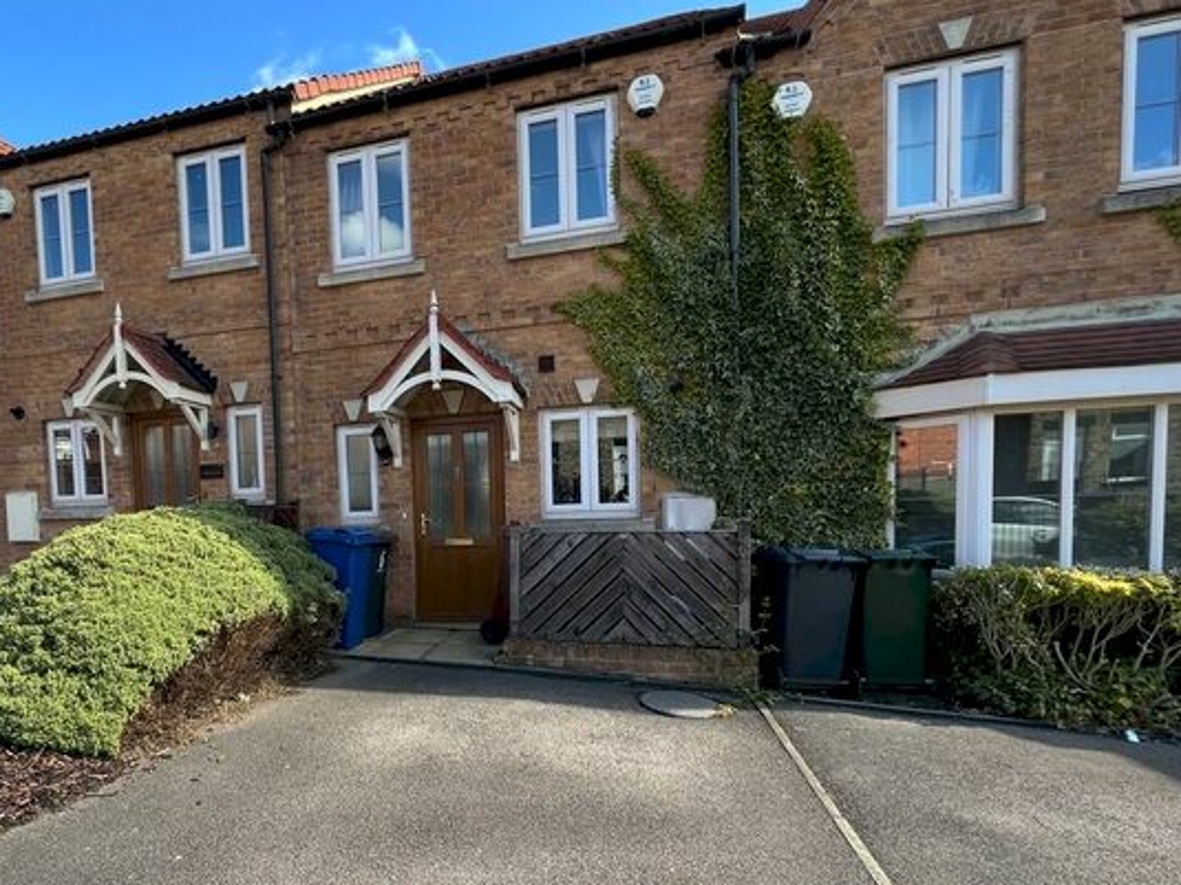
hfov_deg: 89.2
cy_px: 540
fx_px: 580
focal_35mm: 17
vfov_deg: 73.7
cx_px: 444
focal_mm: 1.57
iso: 32
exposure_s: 1/198
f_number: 1.8
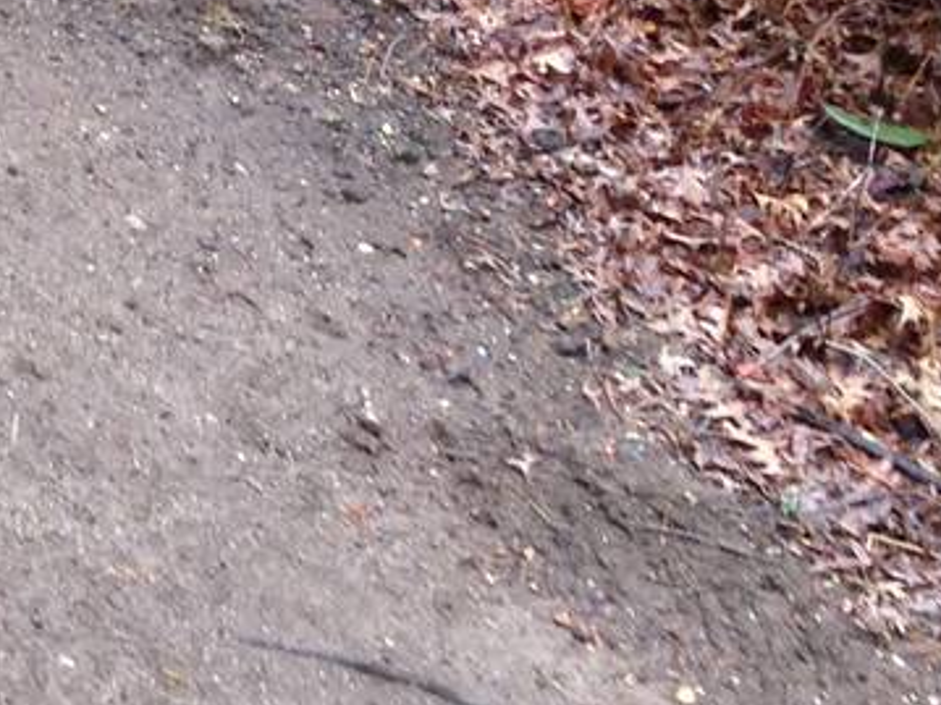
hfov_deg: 12.0
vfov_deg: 10.1
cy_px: 189
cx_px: -936
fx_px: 3995
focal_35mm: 147
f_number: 2.4
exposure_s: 1/60
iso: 64
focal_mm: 4.13
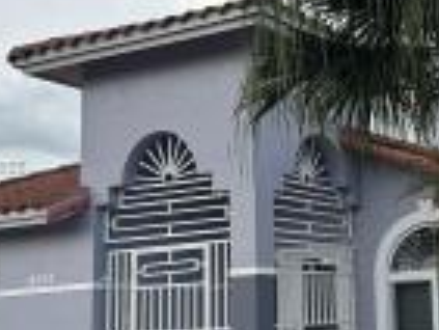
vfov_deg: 21.6
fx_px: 863
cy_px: 168
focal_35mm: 68
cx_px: 399
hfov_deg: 27.5
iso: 80
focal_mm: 6.76
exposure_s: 1/2506
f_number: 1.78
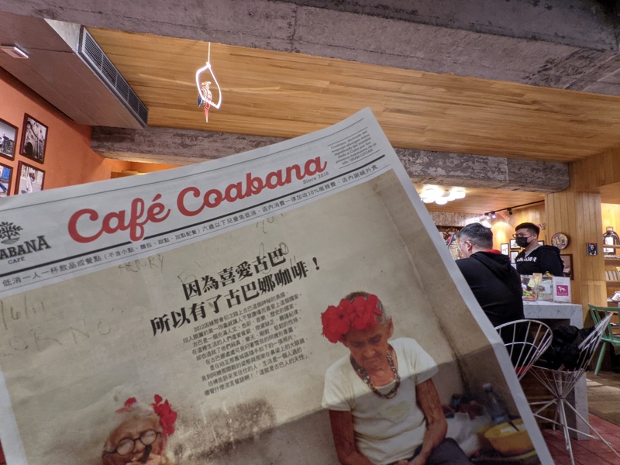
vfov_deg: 78.1
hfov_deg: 94.5
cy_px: 232
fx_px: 287
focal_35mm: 16
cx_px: 310
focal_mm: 2.22
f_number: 2.2
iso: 378
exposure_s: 1/24
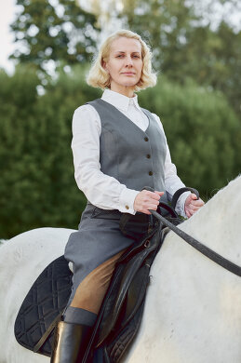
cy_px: 182
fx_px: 856
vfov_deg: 23.9
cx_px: 120
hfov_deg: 16.0
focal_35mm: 85
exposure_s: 1/320
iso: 400
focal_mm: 85
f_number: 3.5
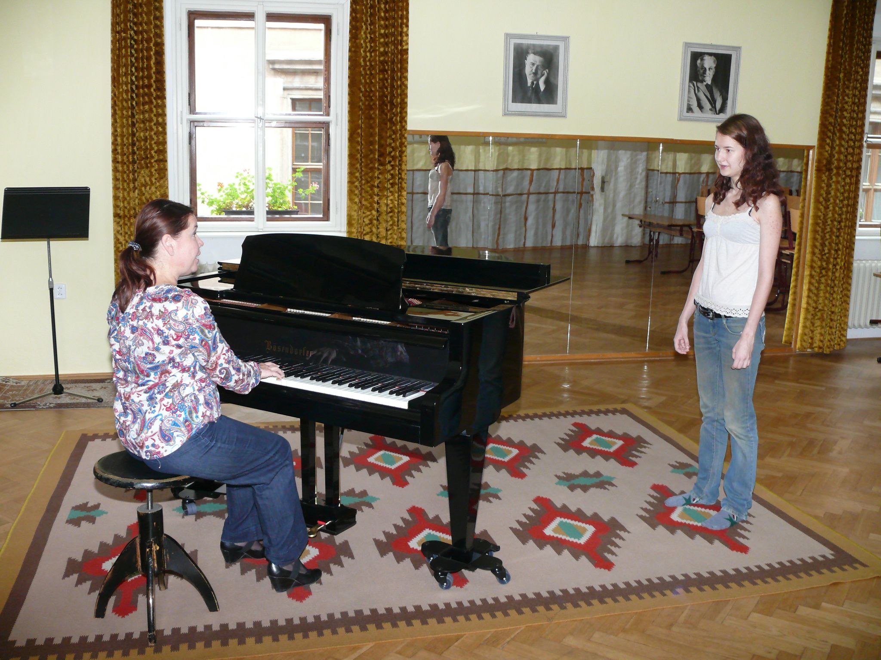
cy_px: 330
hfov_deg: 52.6
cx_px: 440
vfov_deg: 40.7
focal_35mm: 35
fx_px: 891
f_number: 2.8
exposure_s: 1/30
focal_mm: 7.4
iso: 200
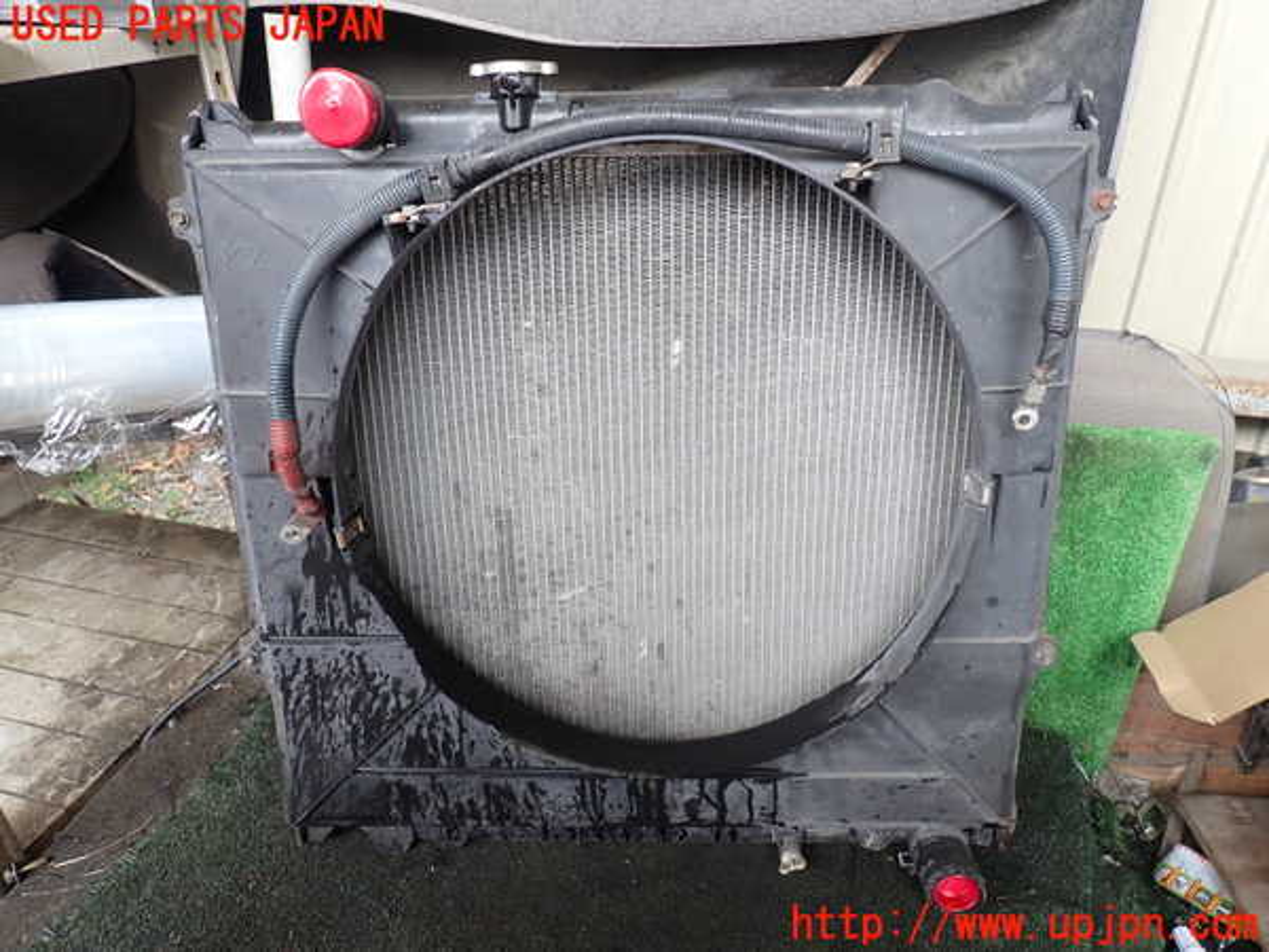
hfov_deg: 69.4
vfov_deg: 54.9
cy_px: 476
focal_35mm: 25
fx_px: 916
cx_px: 634
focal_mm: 4.5
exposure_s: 1/100
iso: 100
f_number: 2.8
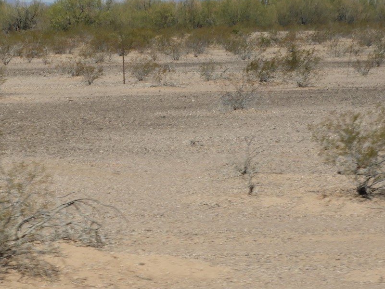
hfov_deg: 10.4
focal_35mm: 189
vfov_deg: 7.9
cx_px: 77
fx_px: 2102
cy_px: 189
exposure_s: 1/1250
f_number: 4.8
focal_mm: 18.8
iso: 100
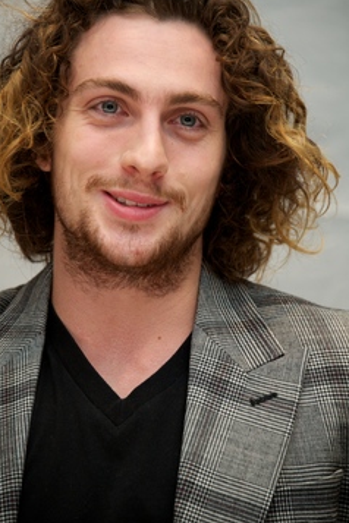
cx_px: 158
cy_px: 239
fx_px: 4071
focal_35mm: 280
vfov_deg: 7.4
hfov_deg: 4.9
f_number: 5.6
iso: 640
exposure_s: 1/60
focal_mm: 250
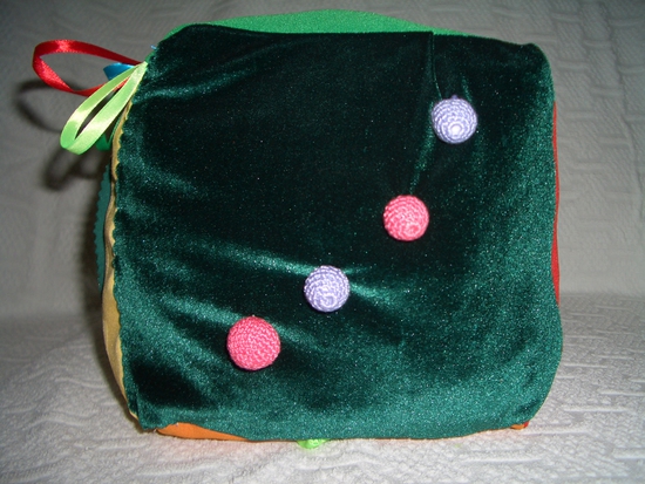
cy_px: 242
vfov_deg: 40.7
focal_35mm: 35
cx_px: 322
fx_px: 652
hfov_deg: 52.6
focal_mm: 5.8
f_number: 2.6
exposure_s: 1/60
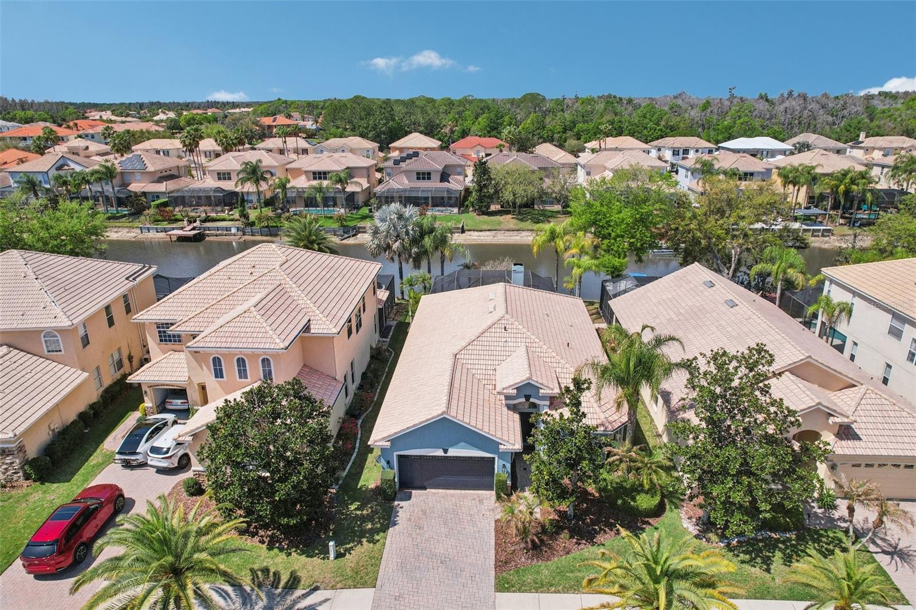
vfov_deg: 57.2
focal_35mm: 22
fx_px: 560
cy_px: 305
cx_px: 458
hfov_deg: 78.6
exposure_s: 1/3200
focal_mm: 8.4
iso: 140
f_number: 2.8
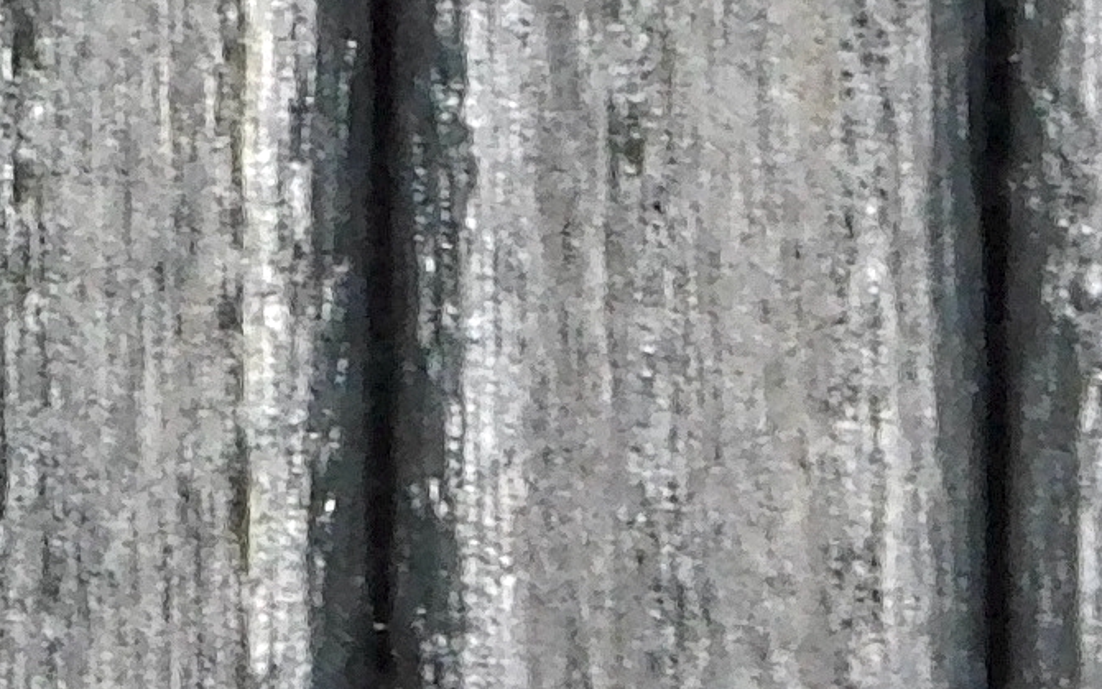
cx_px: -1938
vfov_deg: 1.1
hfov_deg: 1.7
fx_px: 37217
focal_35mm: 1239
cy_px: 99
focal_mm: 30.1
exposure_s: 1/30
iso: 160
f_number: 5.3
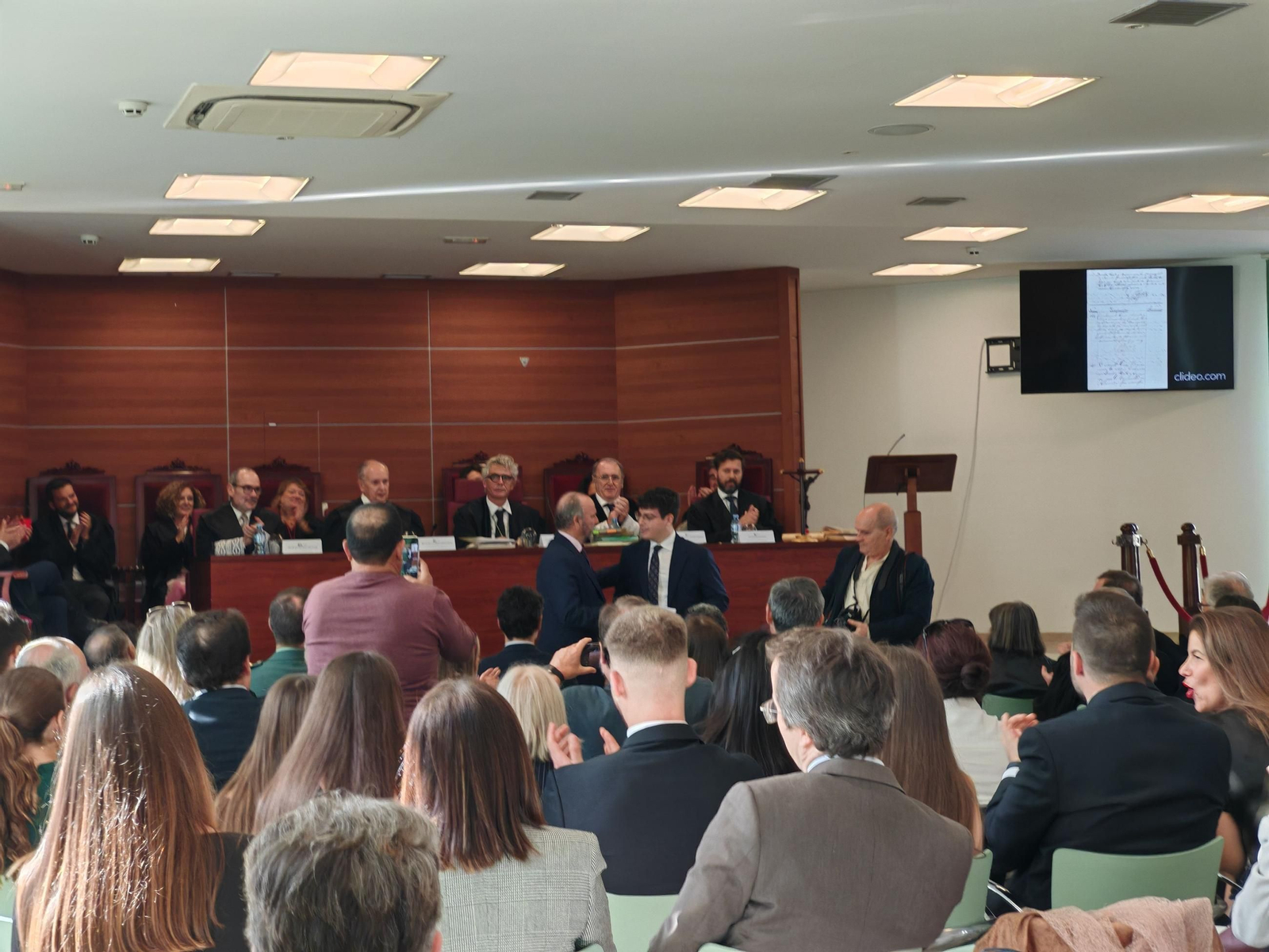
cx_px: 634
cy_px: 476
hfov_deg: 28.6
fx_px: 2493
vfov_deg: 21.6
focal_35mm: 68
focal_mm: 8.67
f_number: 2.4
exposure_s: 1/50
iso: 125
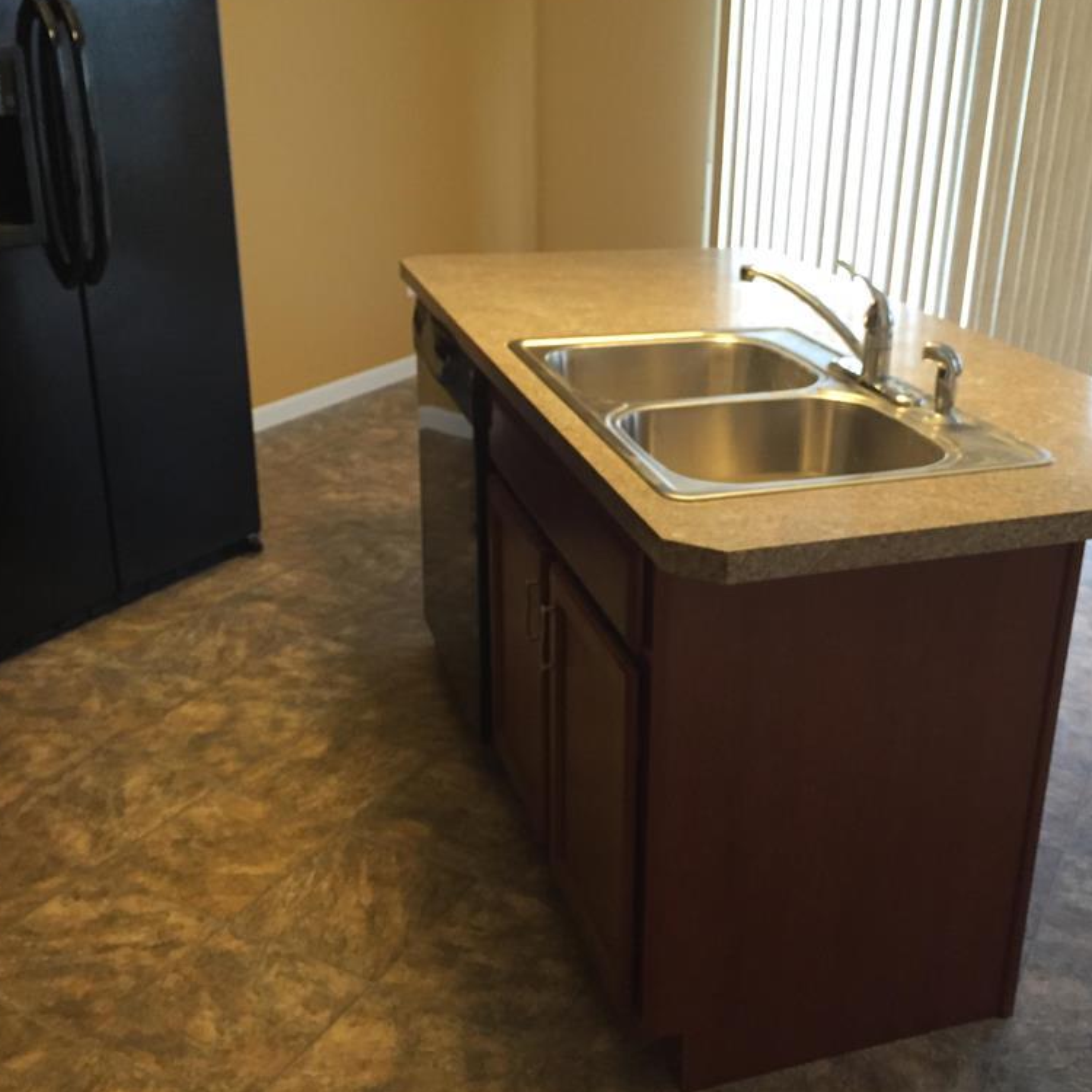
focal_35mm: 35
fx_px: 1249
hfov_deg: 47.0
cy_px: 539
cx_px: 654
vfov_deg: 47.2
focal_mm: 4.15
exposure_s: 1/30
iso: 160
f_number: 2.2
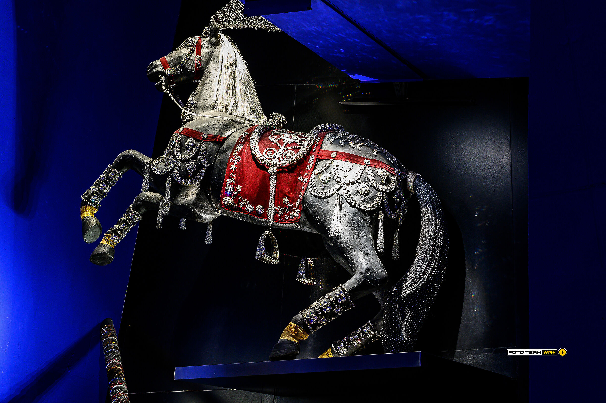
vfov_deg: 27.0
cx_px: 303
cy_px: 202
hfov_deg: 39.6
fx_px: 841
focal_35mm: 50
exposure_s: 1/4
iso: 1600
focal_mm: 50
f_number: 8
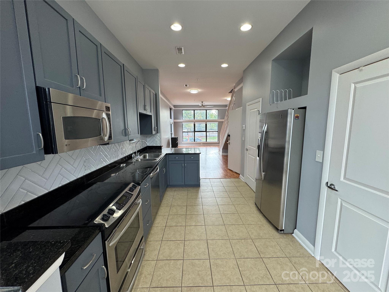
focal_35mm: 14
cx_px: 194
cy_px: 146
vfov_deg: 85.7
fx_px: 157
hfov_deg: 102.1
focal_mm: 2.22
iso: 125
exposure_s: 1/120
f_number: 2.2
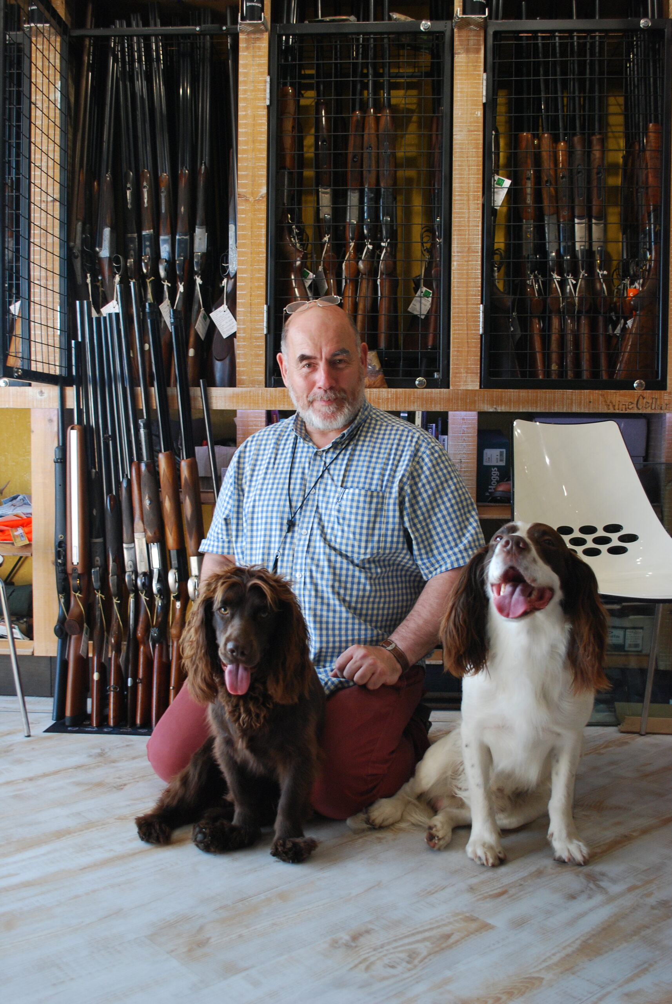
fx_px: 1005
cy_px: 502
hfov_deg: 37.0
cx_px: 336
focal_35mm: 36
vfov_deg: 53.1
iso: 400
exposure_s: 1/50
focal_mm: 24
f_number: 4.2
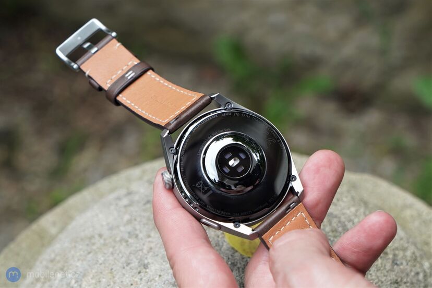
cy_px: 144
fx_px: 840
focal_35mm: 70
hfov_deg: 28.8
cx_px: 216
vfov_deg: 19.5
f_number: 7.1
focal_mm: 70
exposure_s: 1/160
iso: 320
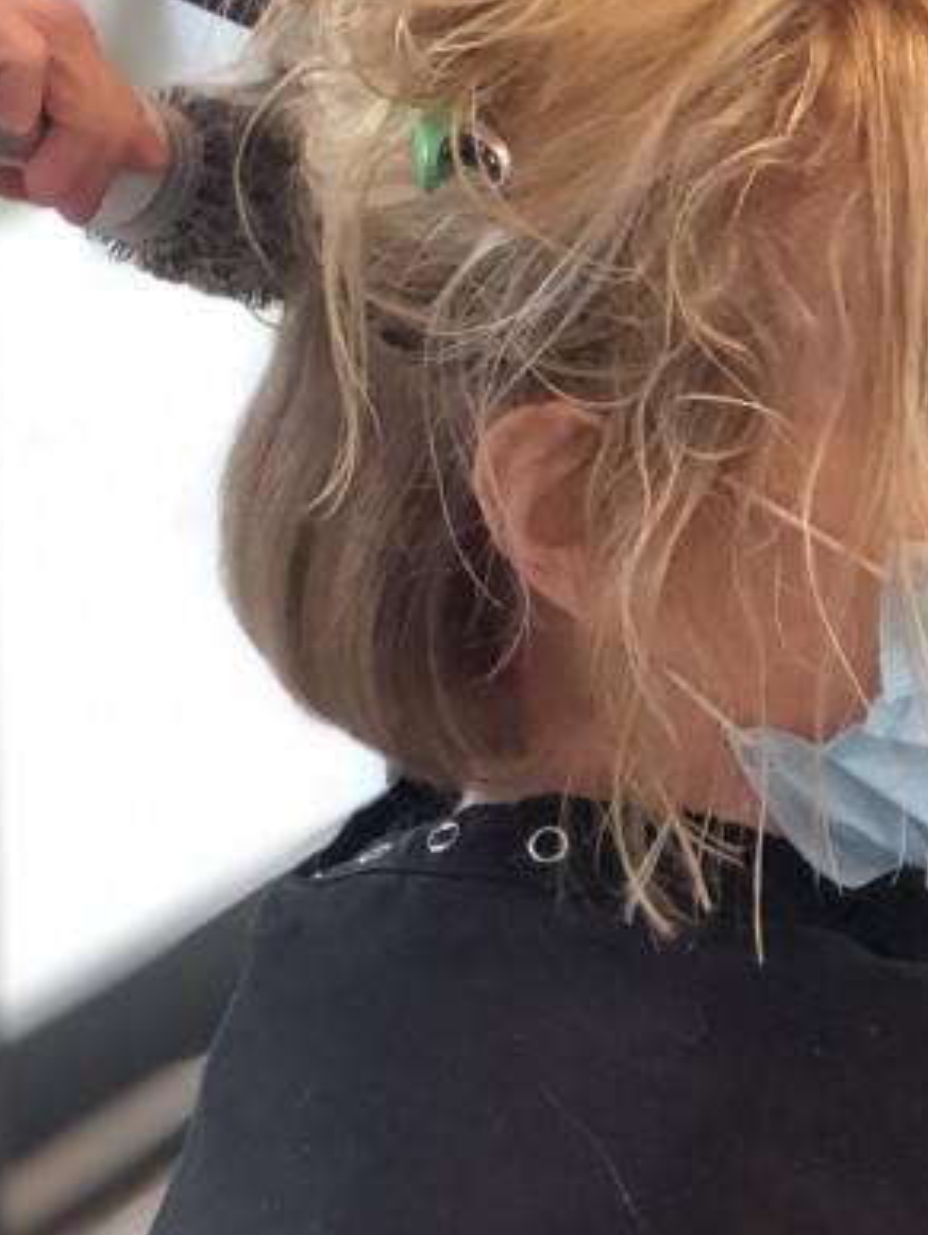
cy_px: 176
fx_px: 7351
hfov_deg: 7.2
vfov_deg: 9.6
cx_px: -32
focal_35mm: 206
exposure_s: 1/30
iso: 40
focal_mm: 6.6
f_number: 2.8
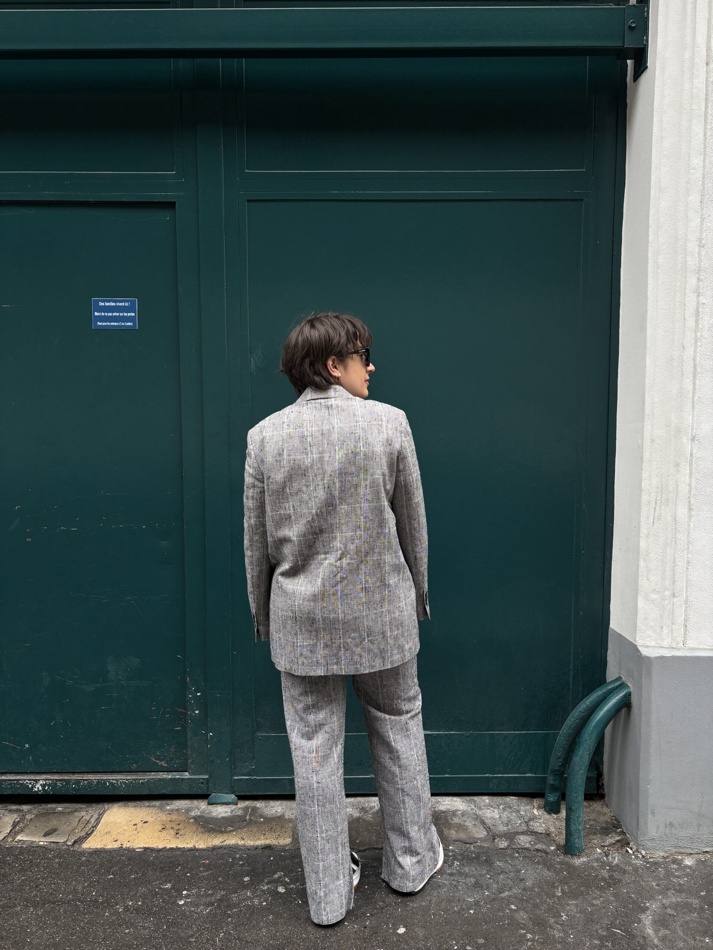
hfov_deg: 53.1
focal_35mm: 26
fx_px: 714
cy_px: 475
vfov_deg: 67.3
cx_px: 356
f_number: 1.6
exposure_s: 1/178
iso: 40
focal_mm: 5.96
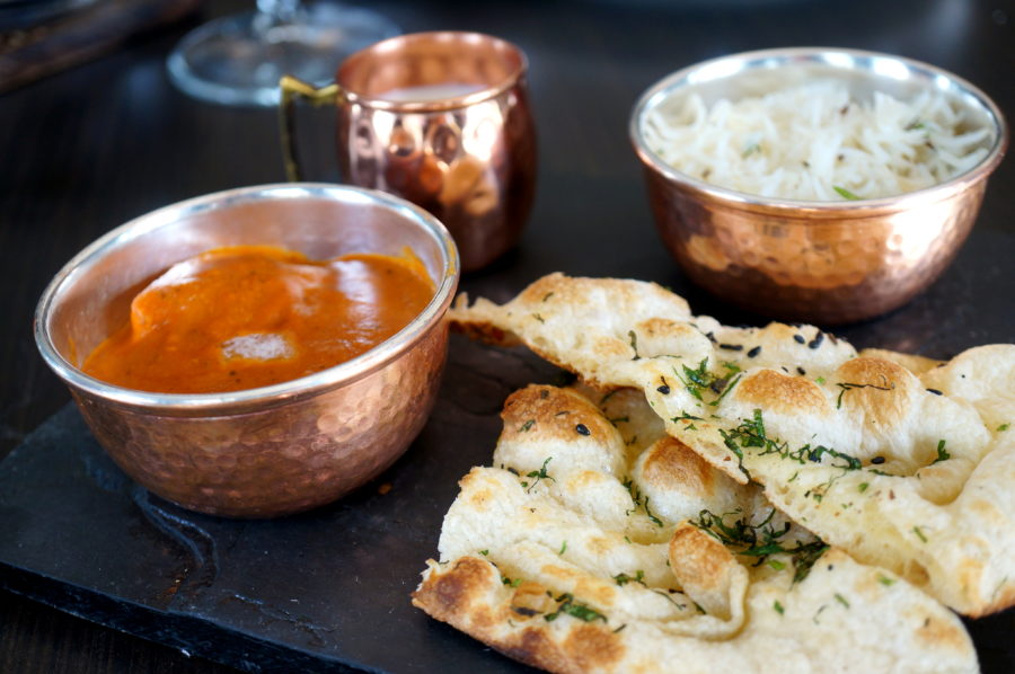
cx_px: 508
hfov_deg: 43.6
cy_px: 337
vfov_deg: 29.8
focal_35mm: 45
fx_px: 1267
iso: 200
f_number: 4
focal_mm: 30
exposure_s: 1/40
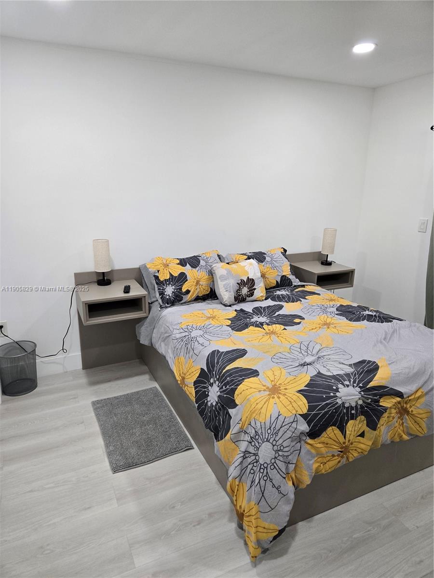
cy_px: 289
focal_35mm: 23
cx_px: 217
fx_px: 384
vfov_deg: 73.9
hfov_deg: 58.9
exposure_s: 1/120
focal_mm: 5.4
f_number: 1.8
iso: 200
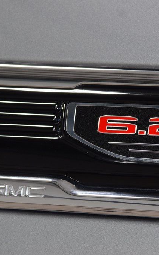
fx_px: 1117
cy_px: 128
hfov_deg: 8.1
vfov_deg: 13.0
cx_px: 166
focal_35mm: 161
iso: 1100
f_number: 7.1
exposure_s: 1/30
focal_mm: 70
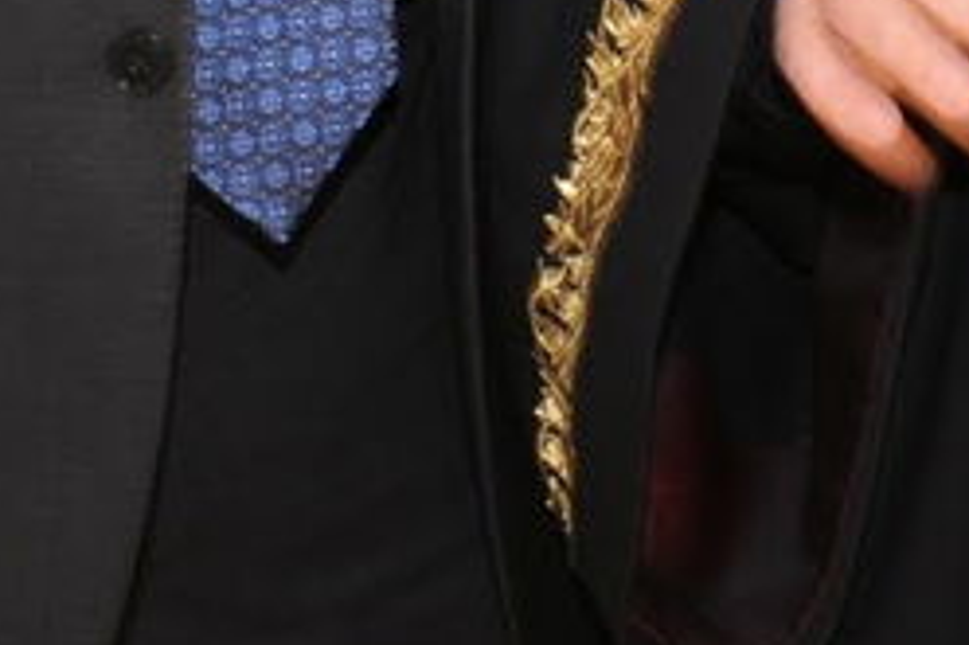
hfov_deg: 7.0
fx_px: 7908
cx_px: 891
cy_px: -991
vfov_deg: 4.5
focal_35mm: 294
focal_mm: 52
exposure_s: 1/60
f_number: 2.8
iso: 1250
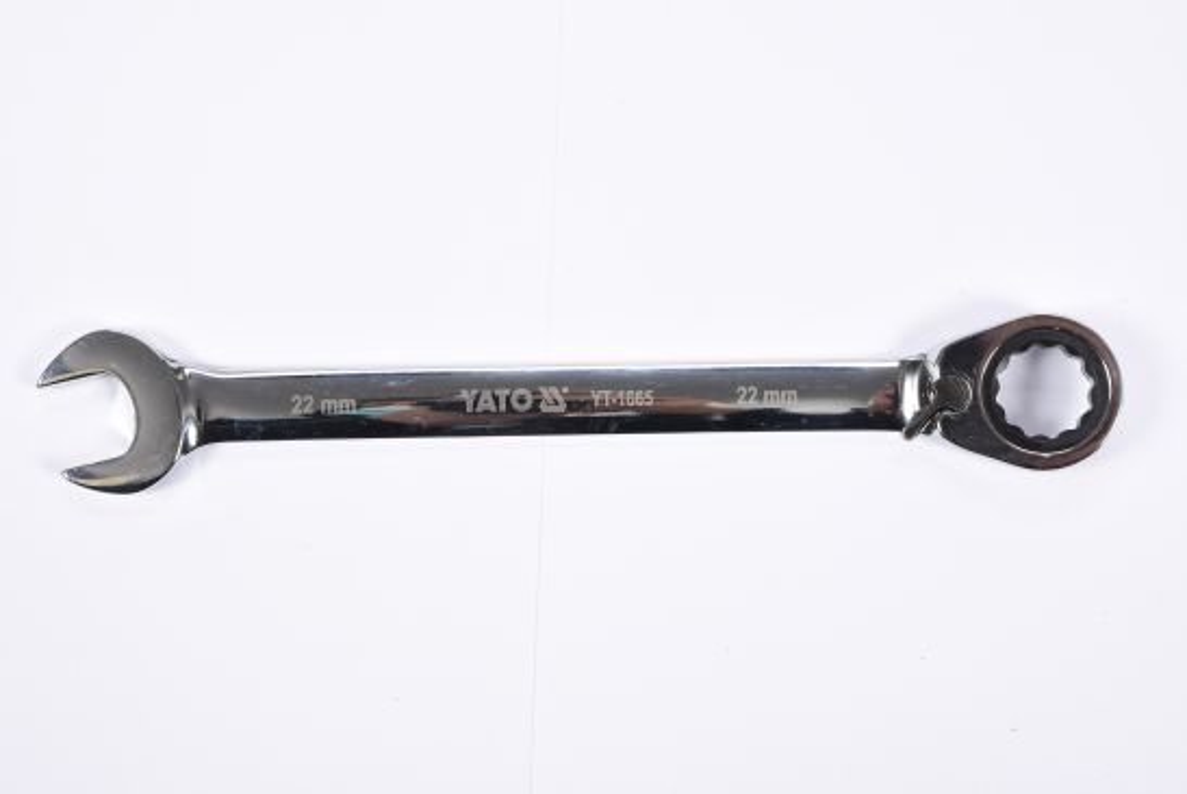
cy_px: 397
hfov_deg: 29.8
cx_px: 594
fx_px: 2228
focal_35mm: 68
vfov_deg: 20.2
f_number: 14
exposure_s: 1/125
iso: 250
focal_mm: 45
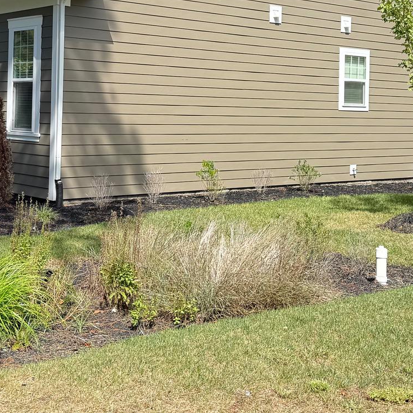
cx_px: 164
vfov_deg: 29.0
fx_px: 783
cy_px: 92
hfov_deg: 29.5
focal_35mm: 58
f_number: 1.78
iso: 80
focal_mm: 6.76
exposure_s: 1/1032
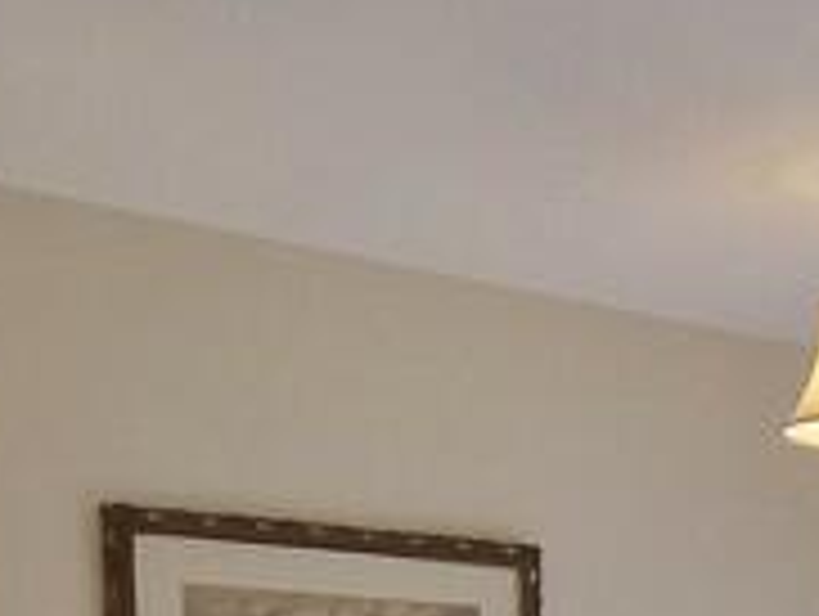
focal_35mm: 73
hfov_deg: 24.5
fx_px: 1729
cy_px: 994
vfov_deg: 17.6
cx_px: 940
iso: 125
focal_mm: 2.2
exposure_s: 1/50
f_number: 2.2
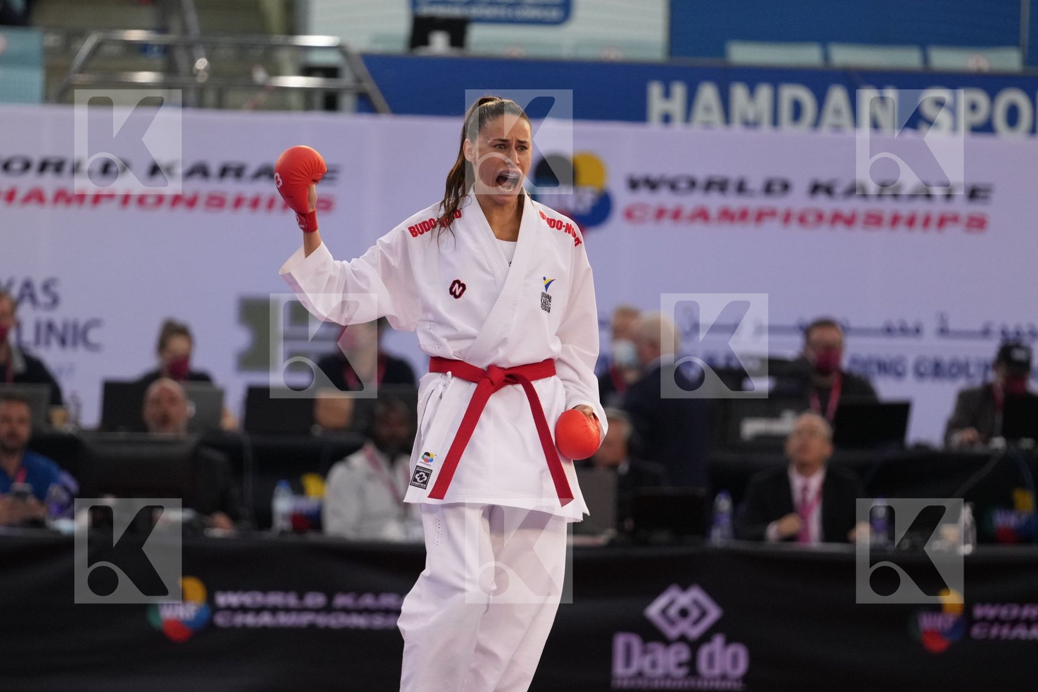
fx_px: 8649
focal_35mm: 300
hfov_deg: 6.9
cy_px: 346
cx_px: 519
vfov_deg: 4.6
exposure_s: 1/1000
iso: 2500
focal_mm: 200
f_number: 2.8
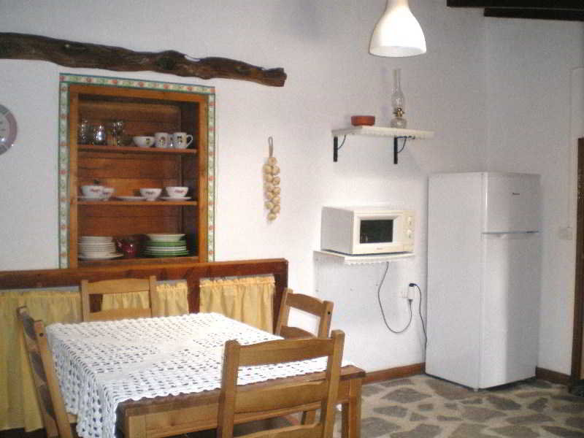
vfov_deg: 37.7
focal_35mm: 38
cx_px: 292
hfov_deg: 49.0
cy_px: 219
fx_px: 641
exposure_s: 1/50
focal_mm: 6.3
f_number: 3.1
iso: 400
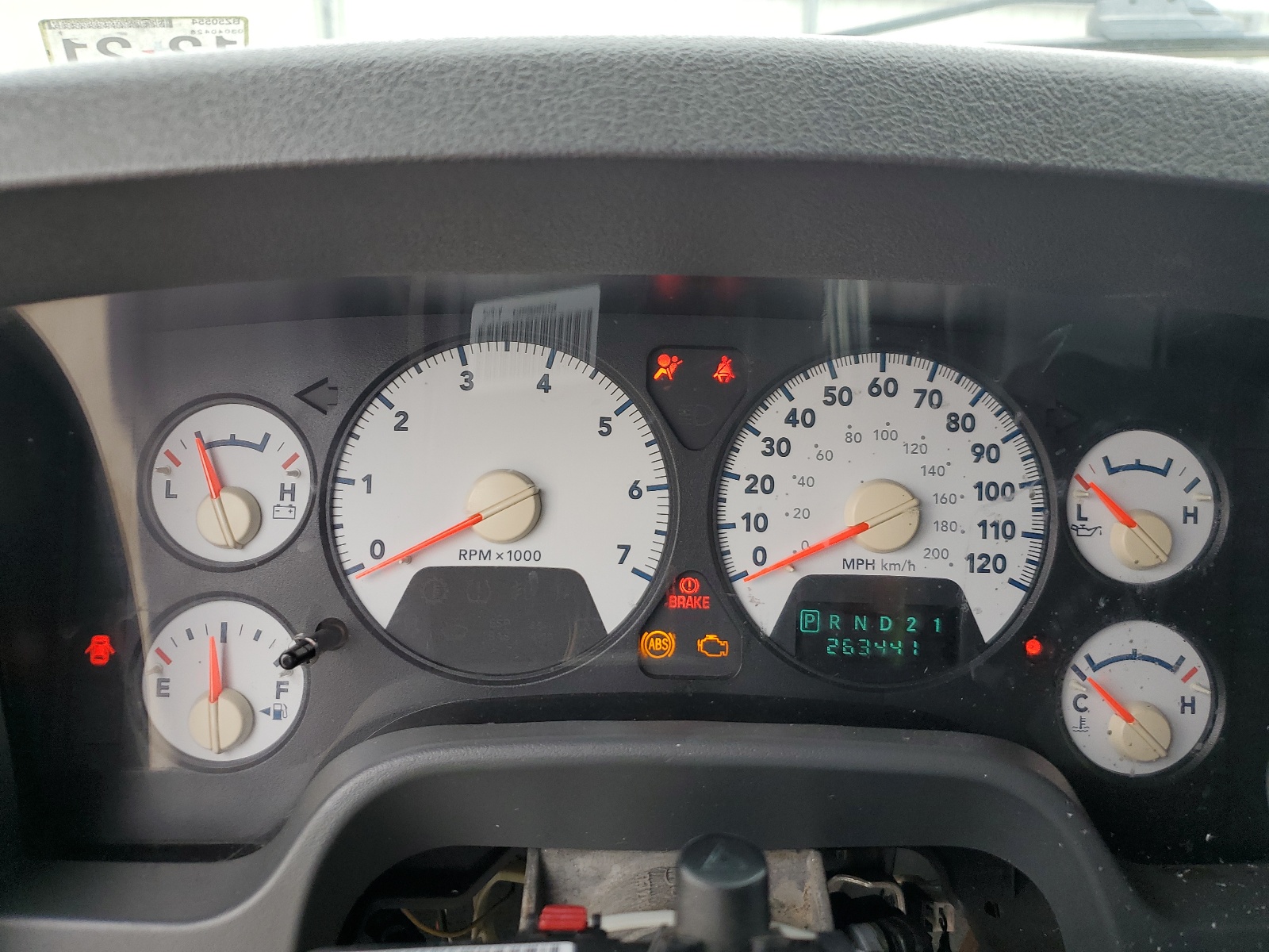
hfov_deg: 67.3
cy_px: 476
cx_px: 634
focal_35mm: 26
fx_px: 953
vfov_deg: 53.1
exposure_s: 1/149
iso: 50
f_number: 1.5
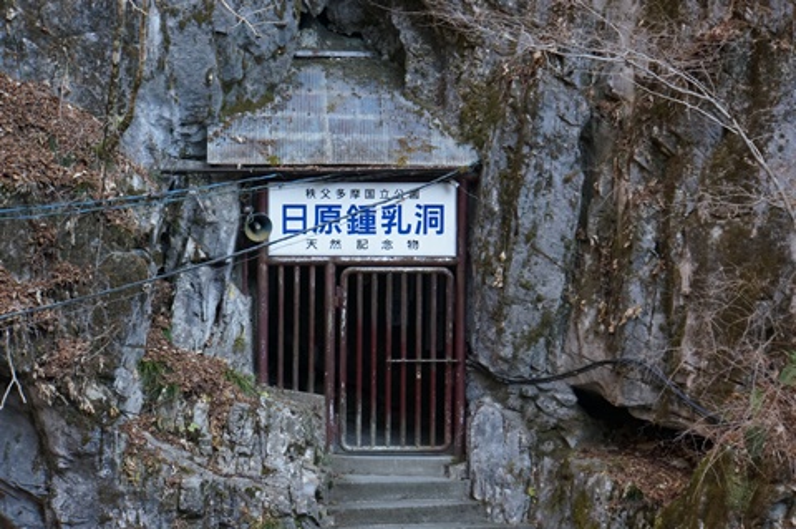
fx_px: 2926
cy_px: 264
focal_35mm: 132
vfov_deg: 10.3
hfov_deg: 15.5
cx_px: 398
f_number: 6.3
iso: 1250
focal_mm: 88.3
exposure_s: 1/160
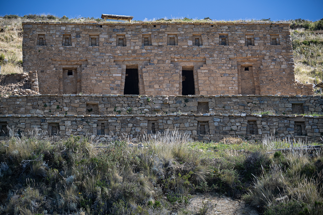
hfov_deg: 17.1
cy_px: 108
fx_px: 1077
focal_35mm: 120
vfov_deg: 11.4
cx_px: 162
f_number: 5
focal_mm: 120
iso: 200
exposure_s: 1/125
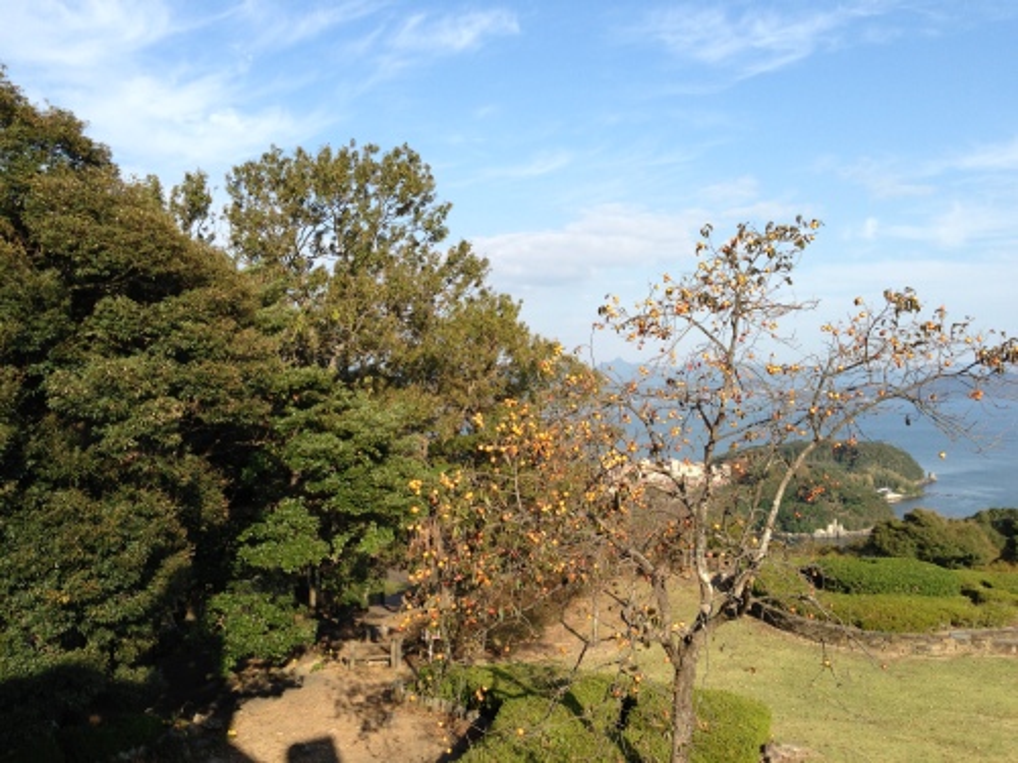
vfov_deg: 42.9
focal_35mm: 33
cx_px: 509
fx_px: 970
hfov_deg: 55.4
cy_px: 382
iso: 50
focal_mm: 4.13
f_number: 2.4
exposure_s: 1/889
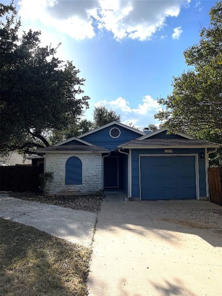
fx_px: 214
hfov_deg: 54.9
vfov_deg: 69.4
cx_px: 111
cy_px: 148
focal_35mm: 25
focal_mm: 5.1
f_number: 1.6
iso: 32
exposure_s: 1/4902
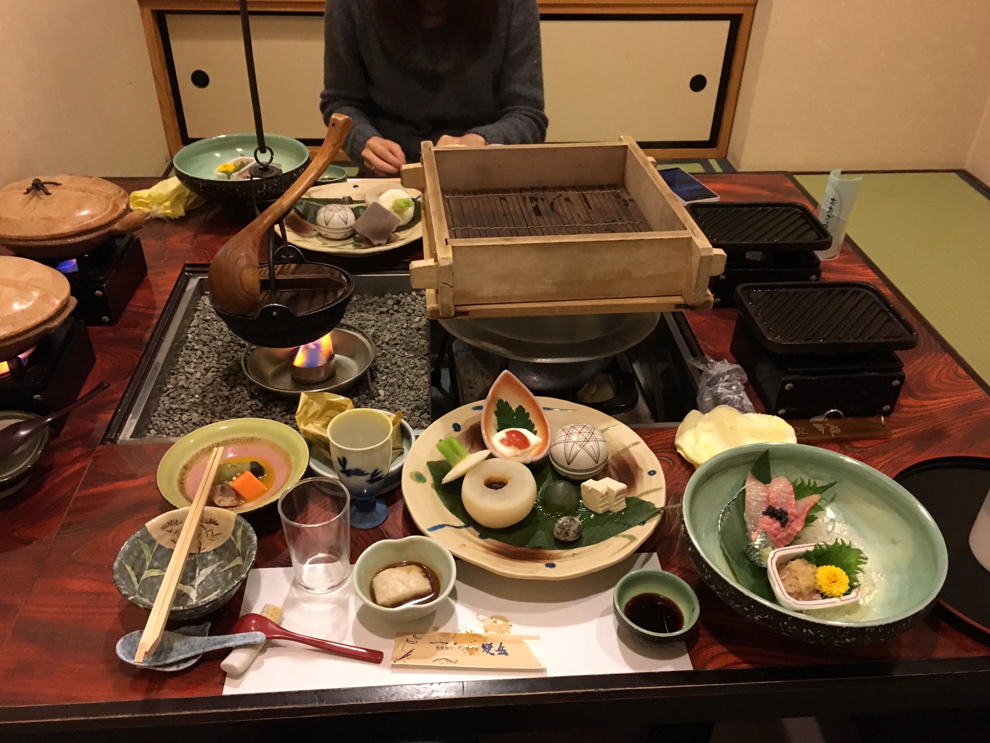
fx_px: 829
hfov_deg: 61.7
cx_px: 495
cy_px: 372
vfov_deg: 48.2
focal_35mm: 29
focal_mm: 4.15
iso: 250
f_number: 2.2
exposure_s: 1/15
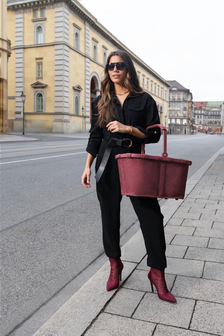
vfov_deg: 57.2
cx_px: 112
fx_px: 308
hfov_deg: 40.0
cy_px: 168
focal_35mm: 33
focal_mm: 33
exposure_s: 1/1000
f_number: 4.5
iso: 4000
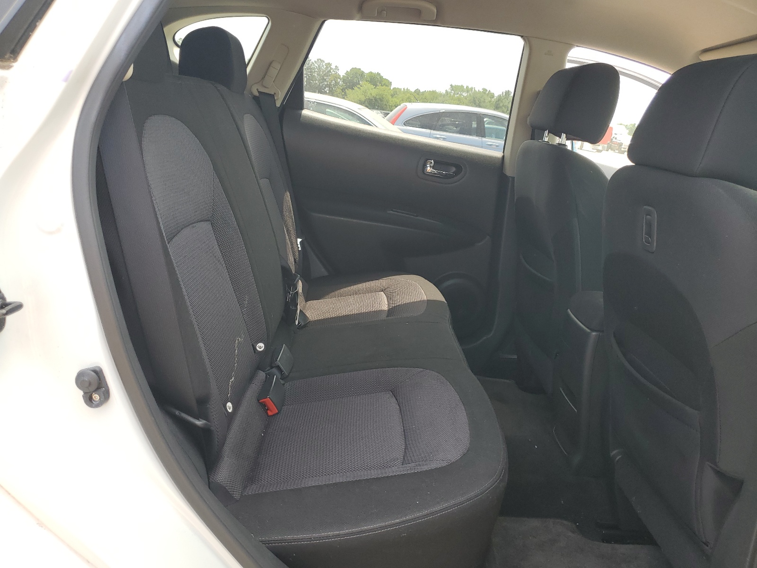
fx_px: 569
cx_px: 378
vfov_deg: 53.1
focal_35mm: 26
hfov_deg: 67.3
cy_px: 284
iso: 50
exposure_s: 1/278
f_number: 1.5
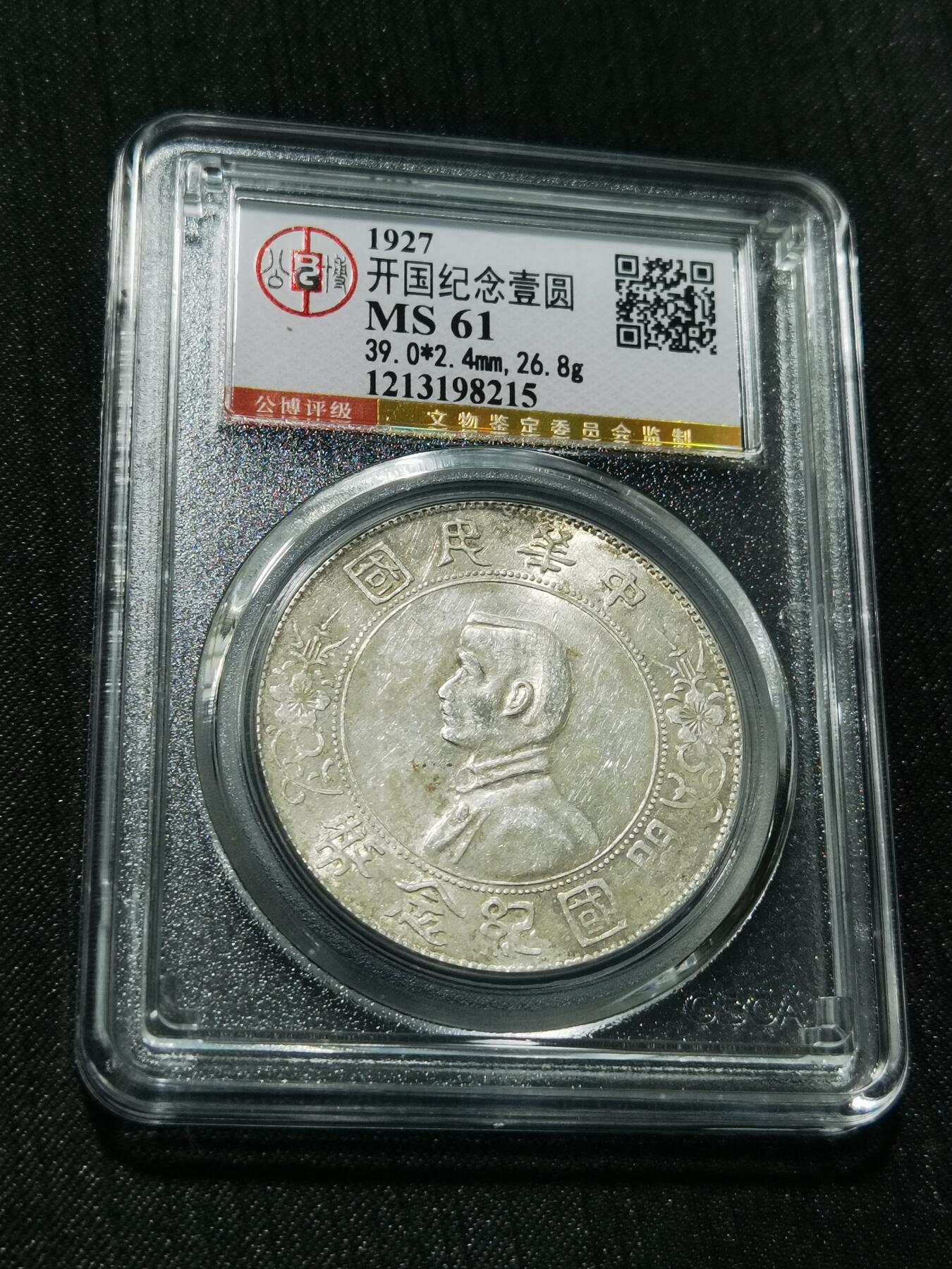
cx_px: 476
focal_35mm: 62
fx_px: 2273
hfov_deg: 23.7
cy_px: 634
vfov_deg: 31.2
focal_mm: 6.67
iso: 64
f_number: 1.9
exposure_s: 1/100
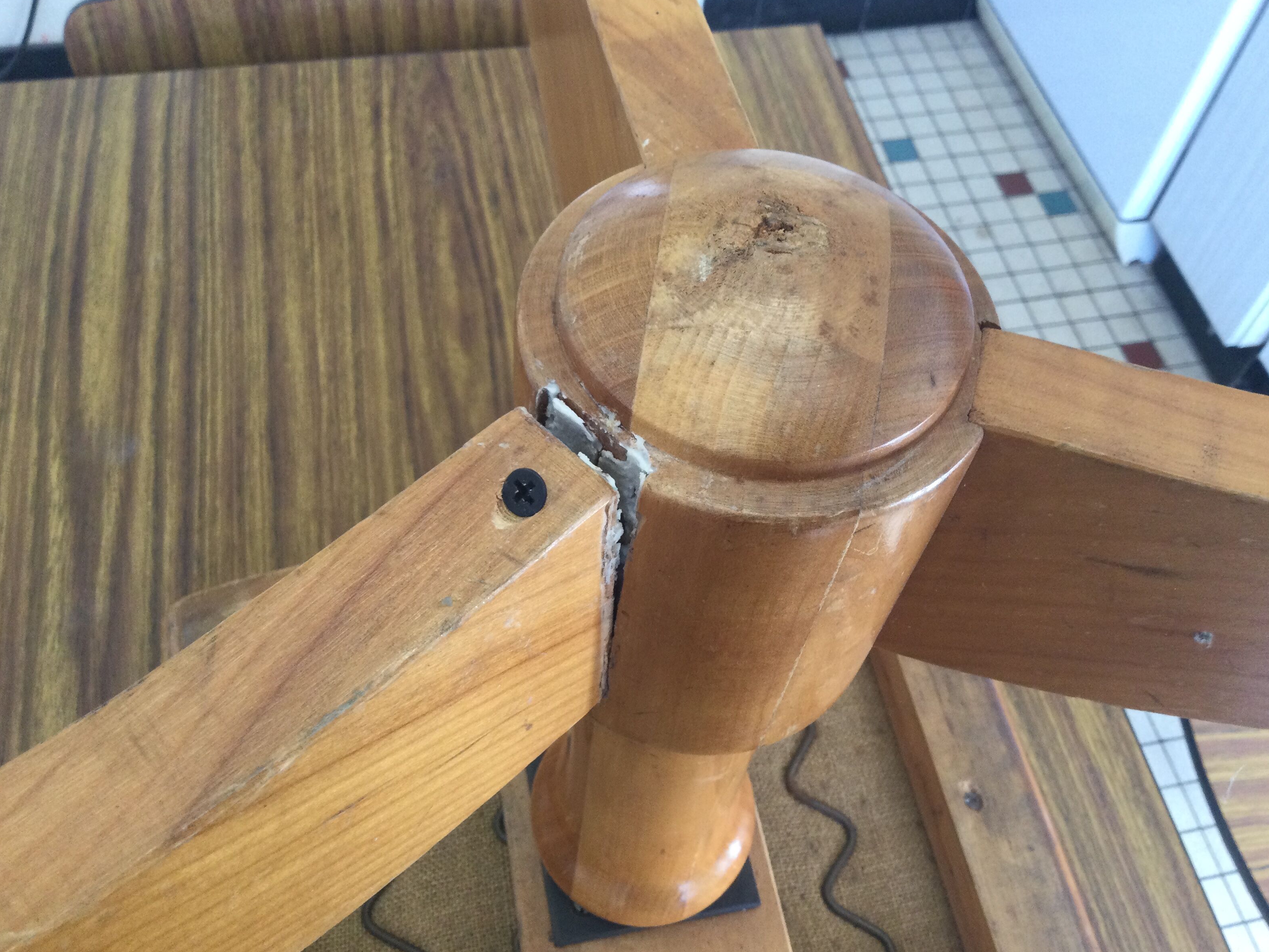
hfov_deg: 56.8
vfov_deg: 44.2
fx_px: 1173
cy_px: 468
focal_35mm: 32
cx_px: 631
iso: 80
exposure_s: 1/33
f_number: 2.4
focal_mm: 3.3
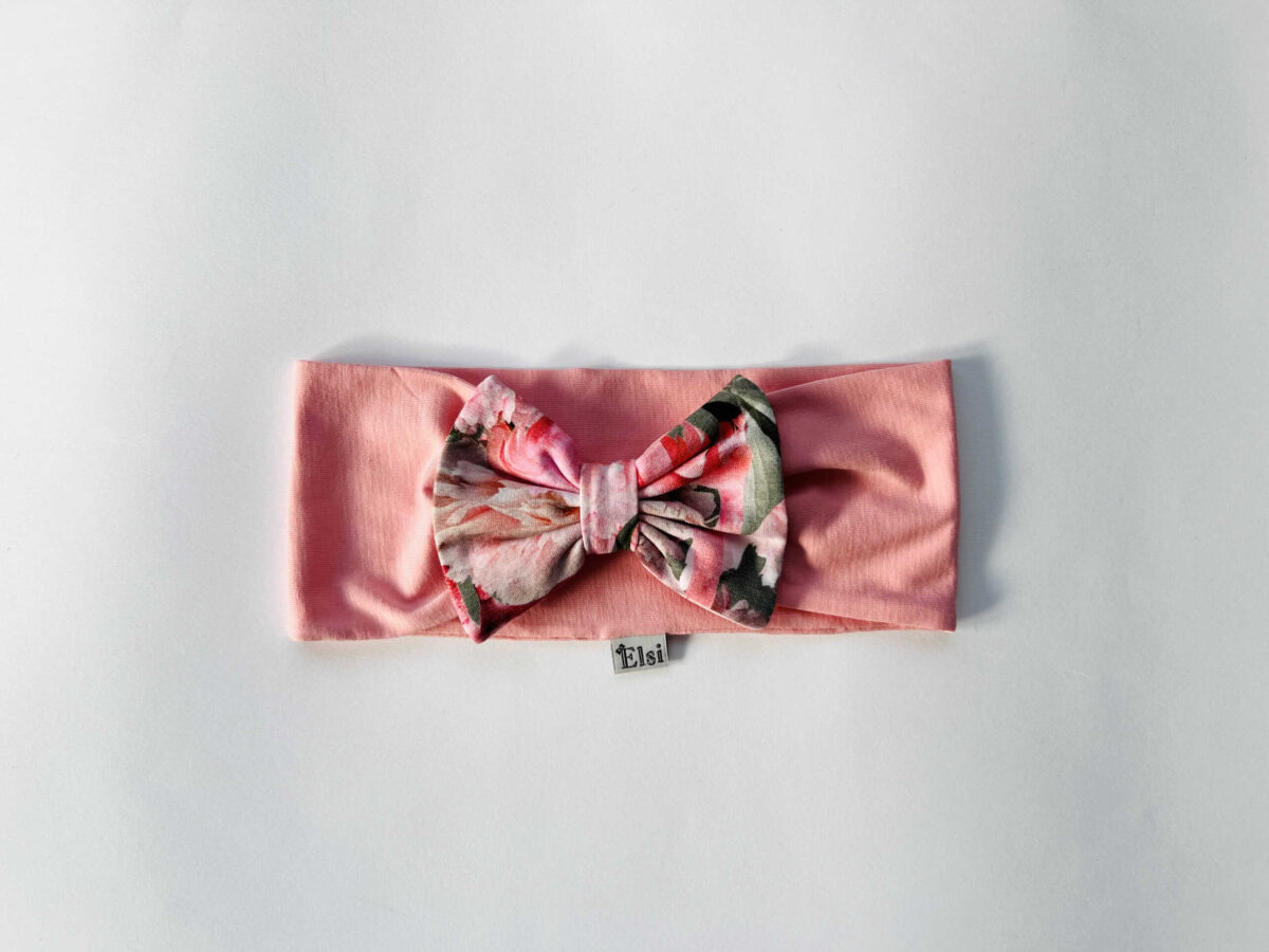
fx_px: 953
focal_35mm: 26
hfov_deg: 67.3
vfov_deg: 53.1
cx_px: 634
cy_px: 476
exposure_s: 1/184
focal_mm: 5.7
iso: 40
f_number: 1.5
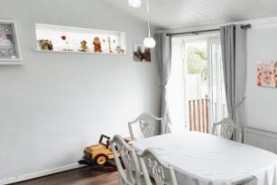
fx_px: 246
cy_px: 134
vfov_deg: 40.2
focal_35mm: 32
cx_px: 238
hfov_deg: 53.0
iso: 640
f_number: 8
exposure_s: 1/60
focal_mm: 10
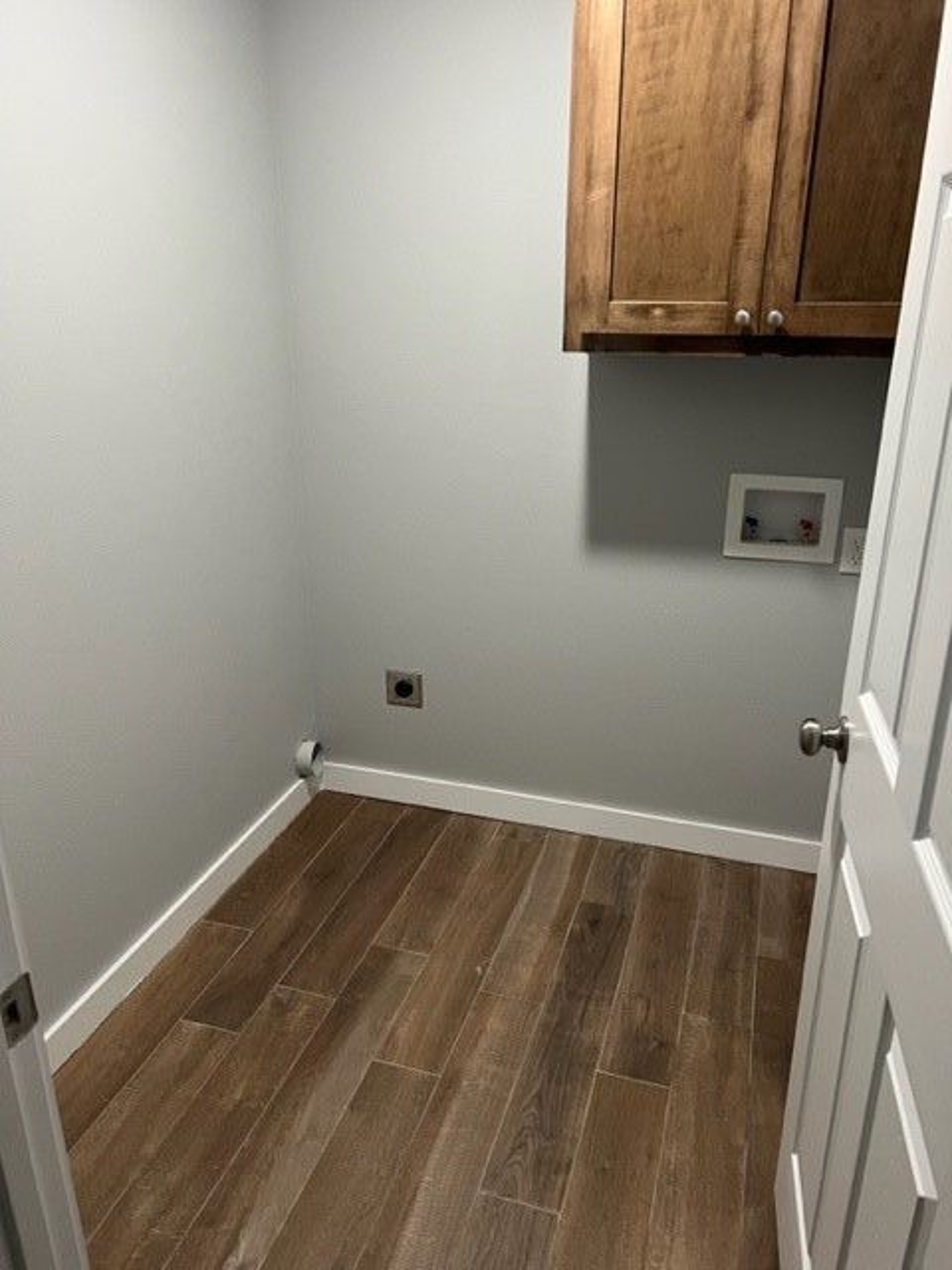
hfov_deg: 53.1
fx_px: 953
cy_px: 635
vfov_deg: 67.3
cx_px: 476
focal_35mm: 26
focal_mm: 5.7
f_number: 1.5
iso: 200
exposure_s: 1/60
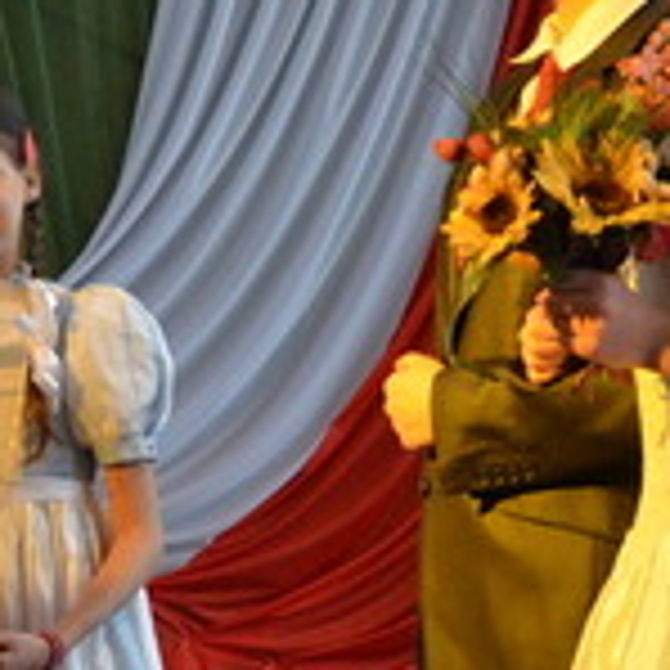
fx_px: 3175
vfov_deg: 11.9
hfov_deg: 12.0
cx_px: 148
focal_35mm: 145
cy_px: 706
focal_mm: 24
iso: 1600
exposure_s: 1/100
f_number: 5
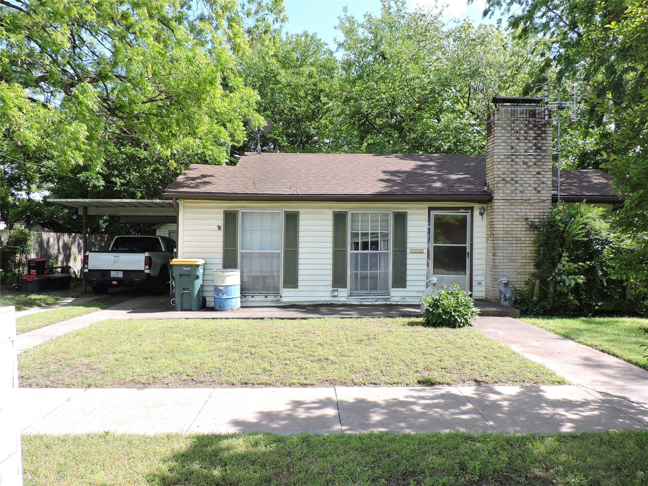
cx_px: 324
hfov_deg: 71.6
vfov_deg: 56.8
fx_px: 449
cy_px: 243
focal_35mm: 24
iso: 100
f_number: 3
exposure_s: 1/400
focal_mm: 4.3
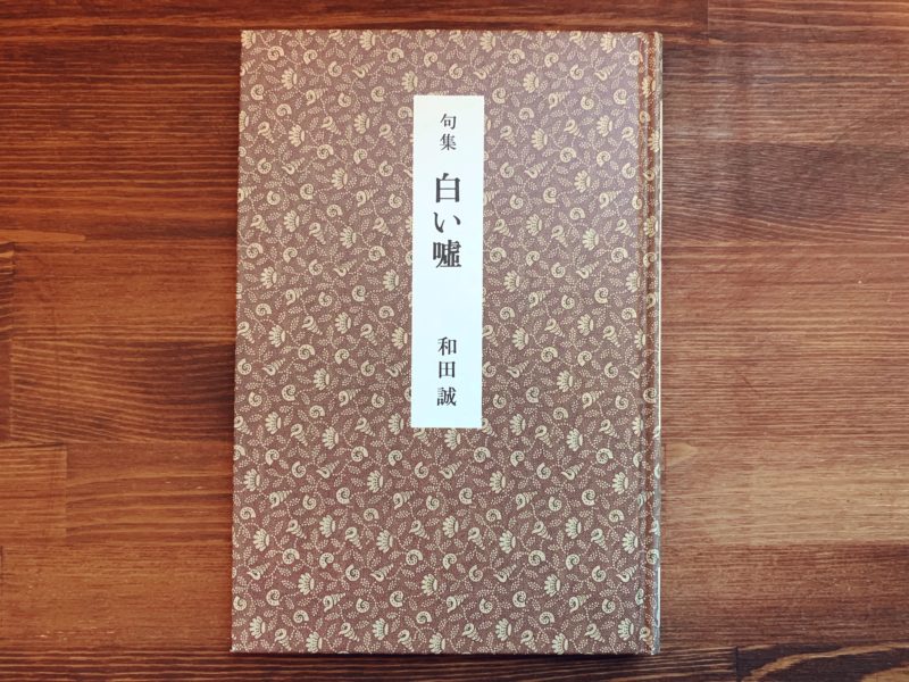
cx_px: 454
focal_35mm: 26
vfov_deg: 53.1
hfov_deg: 67.3
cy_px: 341
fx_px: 683
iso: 400
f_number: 1.8
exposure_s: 1/40
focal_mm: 4.25
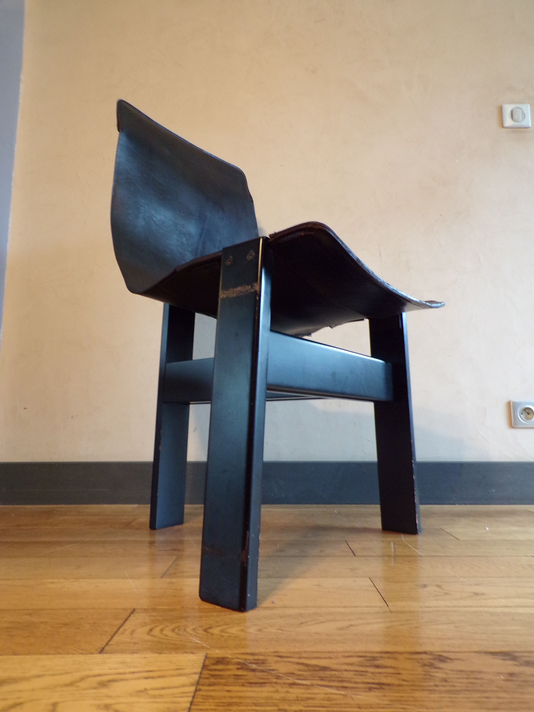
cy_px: 356
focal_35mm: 24
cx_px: 267
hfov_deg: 56.8
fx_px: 494
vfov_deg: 71.6
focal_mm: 4.3
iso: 274
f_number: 3
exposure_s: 1/17
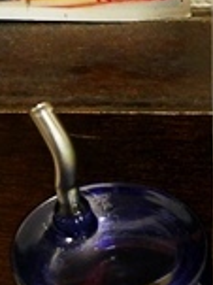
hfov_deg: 9.4
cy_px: 257
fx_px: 1241
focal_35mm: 151
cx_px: 359
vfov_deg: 13.0
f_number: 4.3
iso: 1000
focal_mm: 19
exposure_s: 1/60
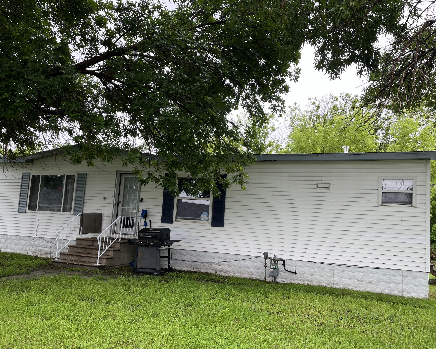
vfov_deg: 49.9
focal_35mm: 29
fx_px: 374
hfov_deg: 60.4
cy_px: 186
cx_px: 218
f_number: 1.6
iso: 50
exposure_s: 1/375
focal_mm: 5.1
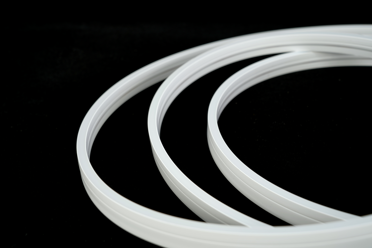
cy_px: 124
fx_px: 475
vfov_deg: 29.2
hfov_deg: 42.7
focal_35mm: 46
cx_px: 186
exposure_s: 1/13
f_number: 8
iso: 50
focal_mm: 46
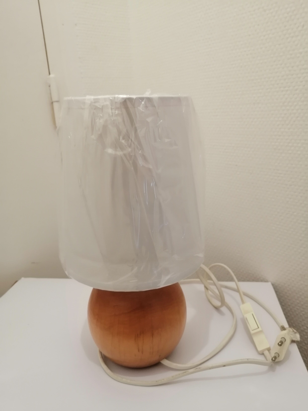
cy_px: 206
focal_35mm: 26
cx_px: 154
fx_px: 308
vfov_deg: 67.3
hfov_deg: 53.1
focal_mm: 3.96
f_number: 1.8
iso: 250
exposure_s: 1/33.3
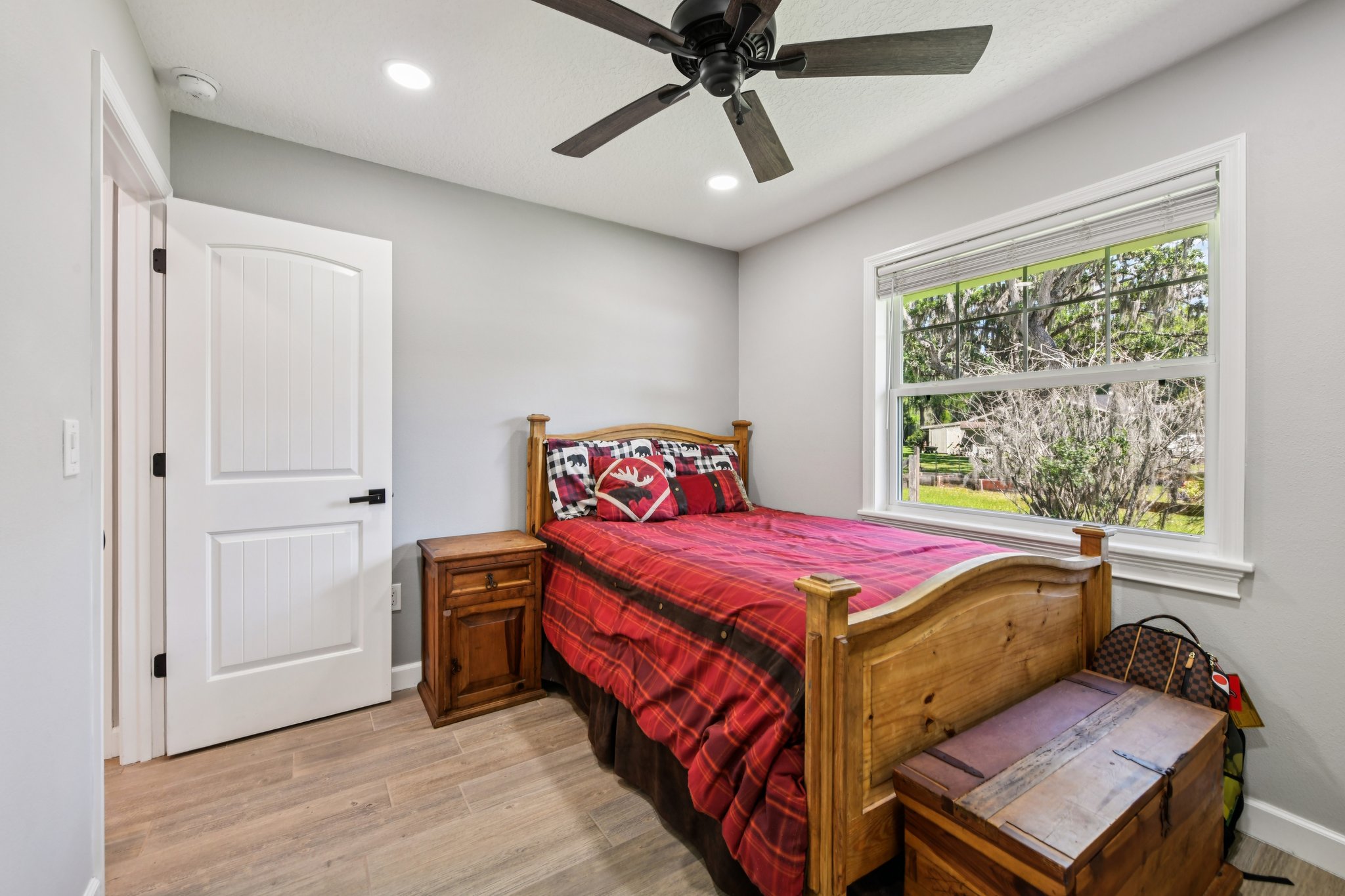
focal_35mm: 14
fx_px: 523
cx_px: 672
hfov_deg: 104.3
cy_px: 448
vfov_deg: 81.2
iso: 400
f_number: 8
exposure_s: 1/25
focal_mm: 14
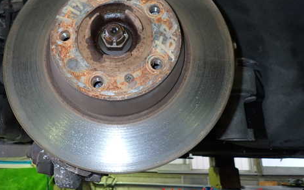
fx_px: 282
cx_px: 114
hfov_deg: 56.1
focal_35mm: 34
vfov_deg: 36.7
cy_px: 57
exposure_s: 1/30
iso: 200
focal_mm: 4.5
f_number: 2
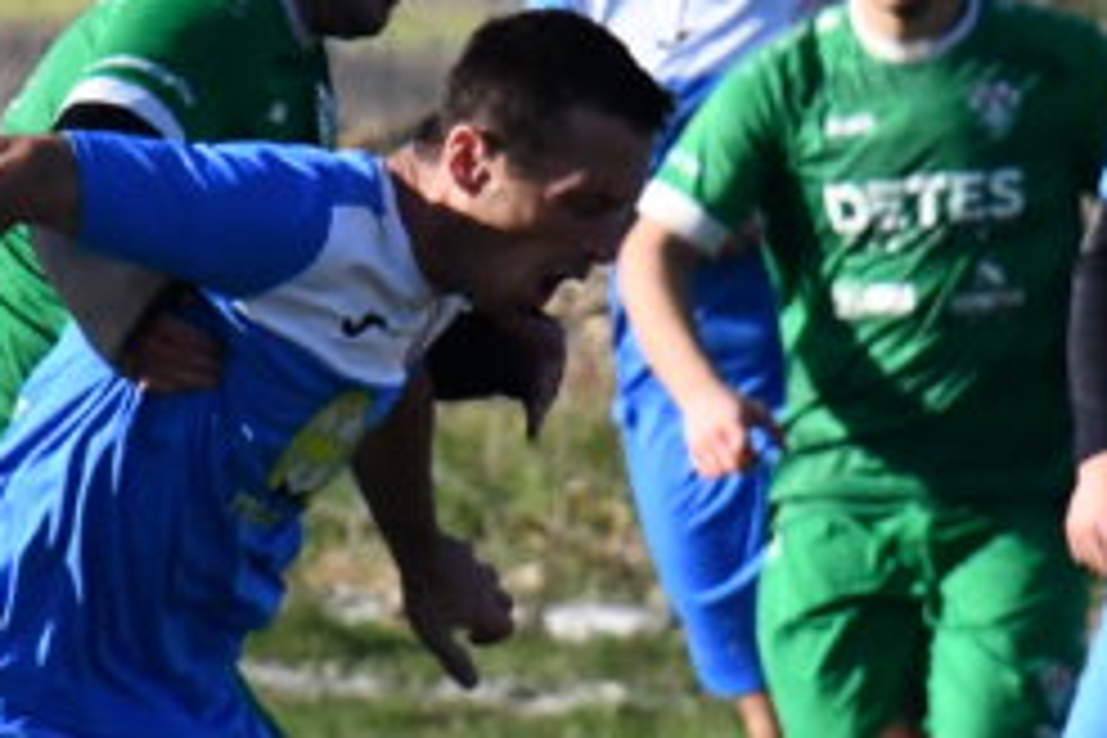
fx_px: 51933
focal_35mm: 1689
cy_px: 223
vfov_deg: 0.8
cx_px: 508
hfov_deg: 1.2
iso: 3200
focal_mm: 270
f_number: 10
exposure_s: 1/6400
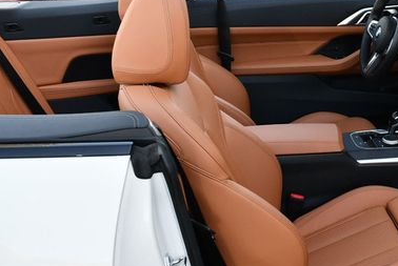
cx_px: 336
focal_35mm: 61
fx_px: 675
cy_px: 135
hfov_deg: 31.7
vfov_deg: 22.3
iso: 400
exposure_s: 1/250
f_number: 5
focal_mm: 18
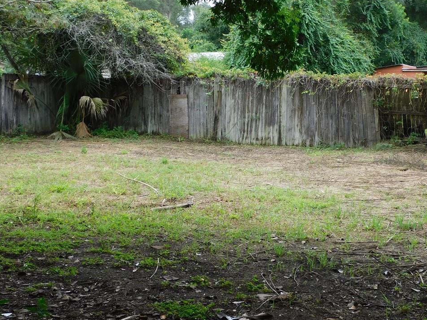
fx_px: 728
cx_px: 273
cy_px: 153
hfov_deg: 32.5
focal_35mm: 59
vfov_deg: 24.8
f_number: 3.8
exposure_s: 1/250
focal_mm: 6.3
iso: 125
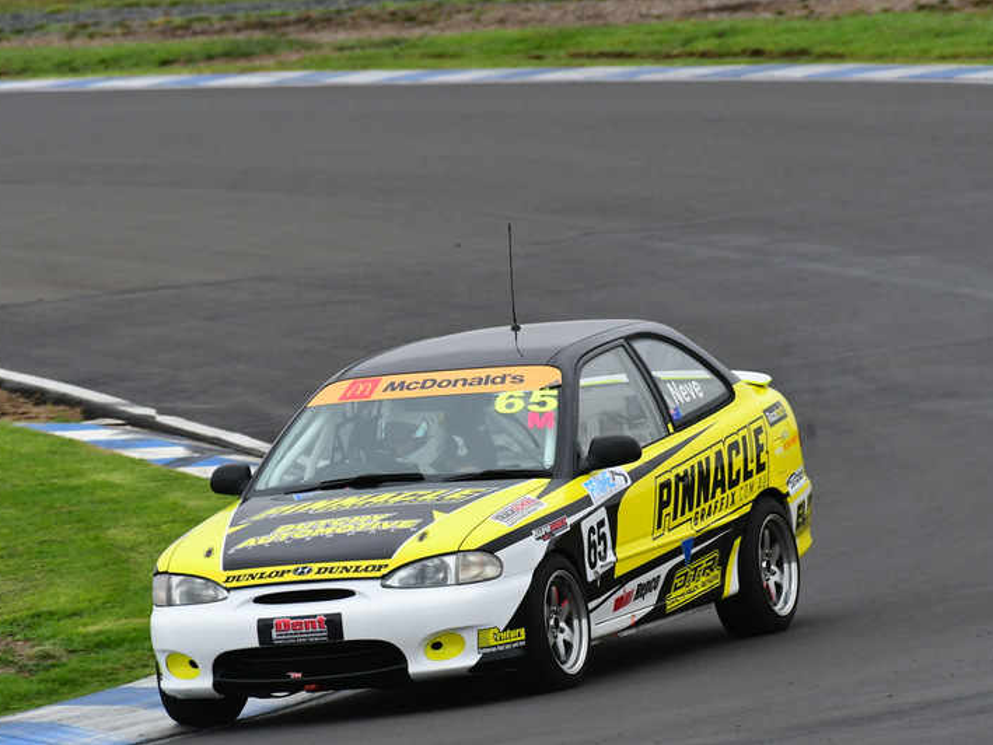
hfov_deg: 2.4
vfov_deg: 1.8
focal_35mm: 814
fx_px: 23354
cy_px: 372
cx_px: 494
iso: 1000
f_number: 9
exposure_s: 1/640
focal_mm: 500
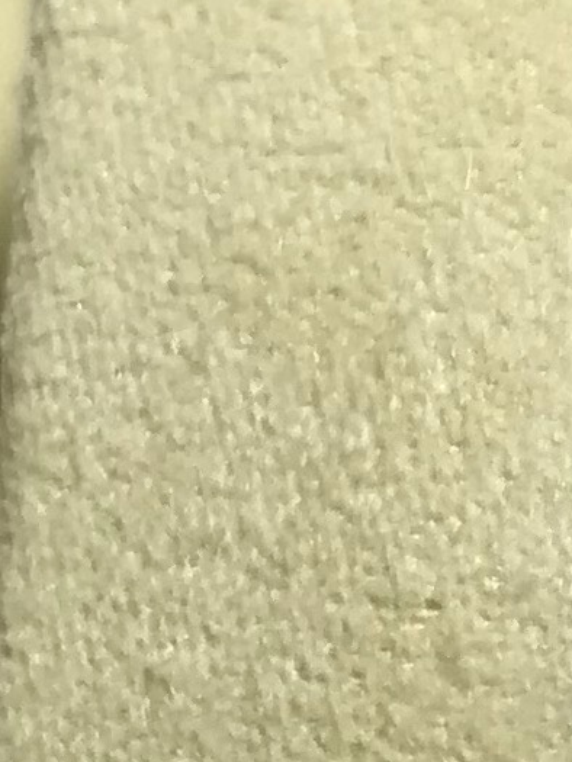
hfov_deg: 6.6
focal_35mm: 215
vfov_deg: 9.2
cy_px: 732
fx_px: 4735
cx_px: 1289
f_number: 1.8
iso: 20
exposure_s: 1/113
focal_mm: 3.99
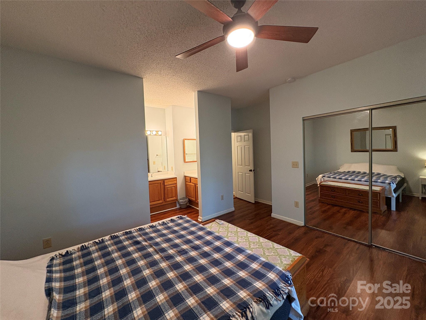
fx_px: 172
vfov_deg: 85.7
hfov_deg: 102.1
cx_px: 213
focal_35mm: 14
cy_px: 160
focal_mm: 2.22
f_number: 2.2
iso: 200
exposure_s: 1/60
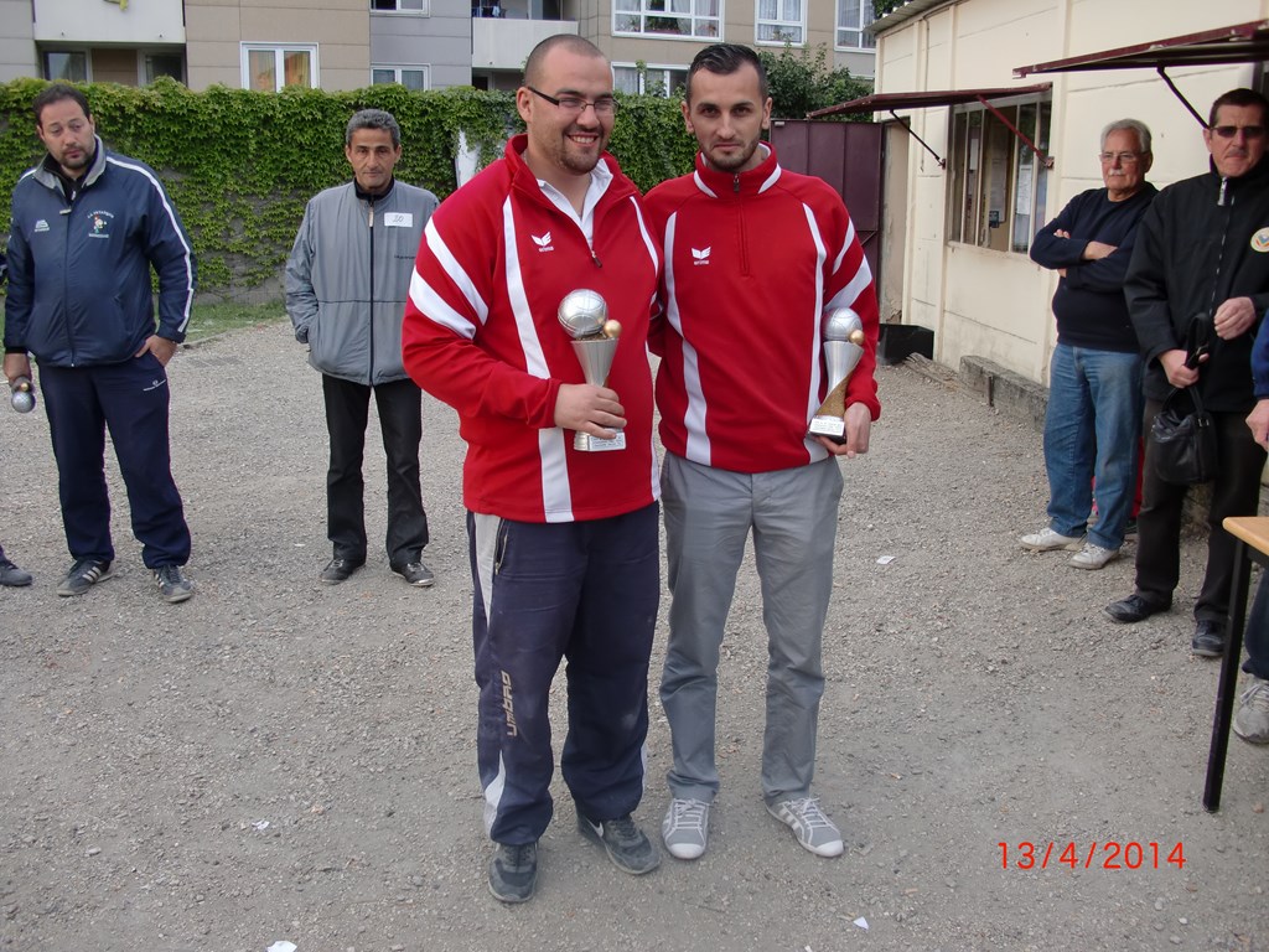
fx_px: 1320
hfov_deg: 51.4
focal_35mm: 36
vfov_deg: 39.7
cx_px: 634
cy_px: 476
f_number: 2.8
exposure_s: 1/160
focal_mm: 6.3
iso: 64
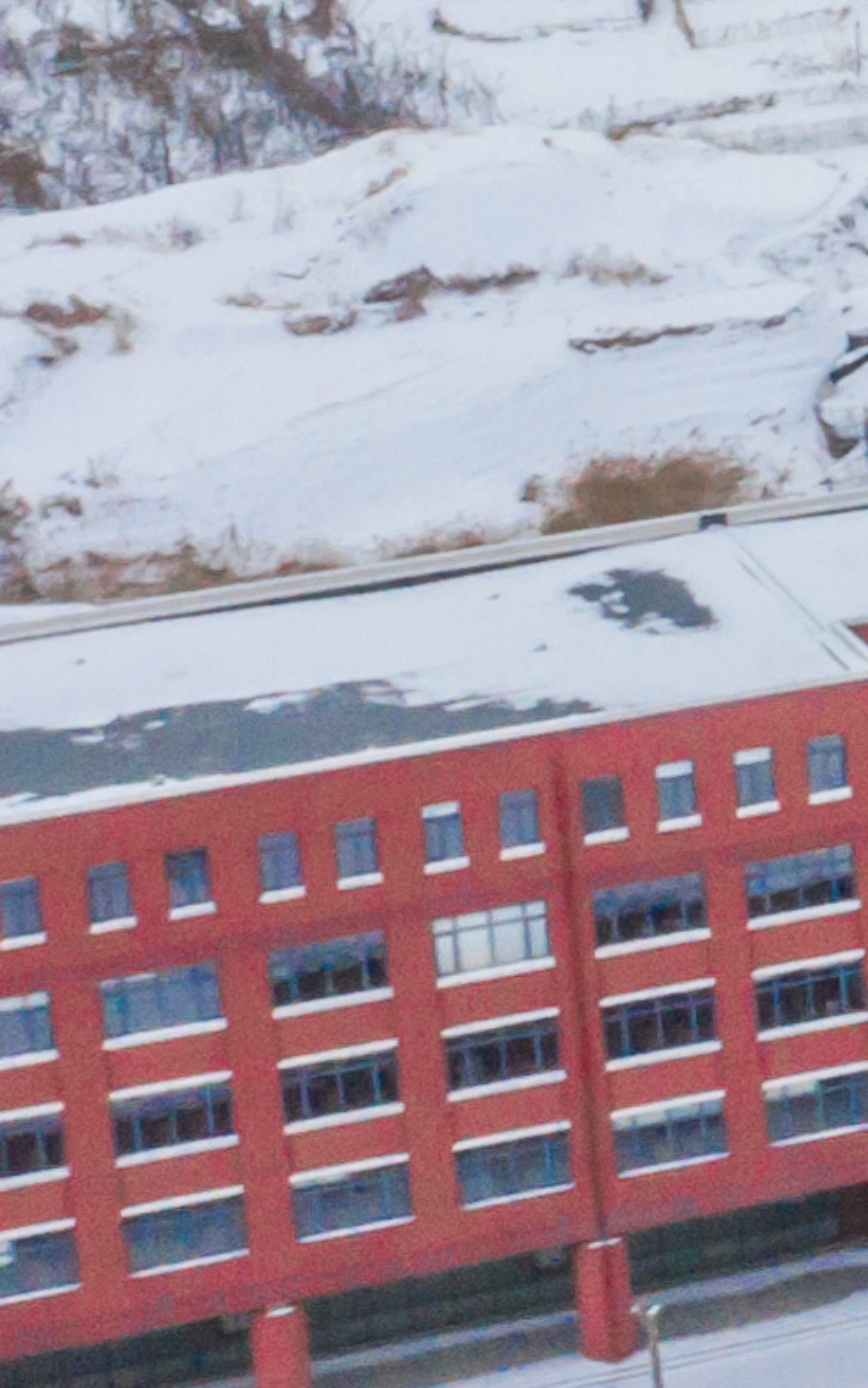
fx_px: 7450
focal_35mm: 197
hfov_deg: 5.3
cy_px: -302
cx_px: 4208
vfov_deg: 10.5
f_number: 10
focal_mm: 10.26
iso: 100
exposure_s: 1/240
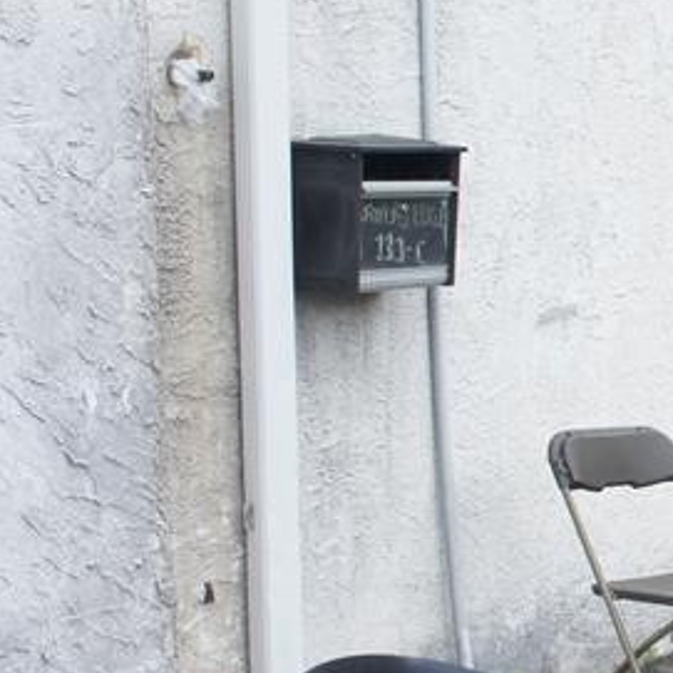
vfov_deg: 16.3
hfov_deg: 14.4
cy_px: 550
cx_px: 1229
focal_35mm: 106
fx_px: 2332
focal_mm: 22
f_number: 7.1
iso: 200
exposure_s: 1/160
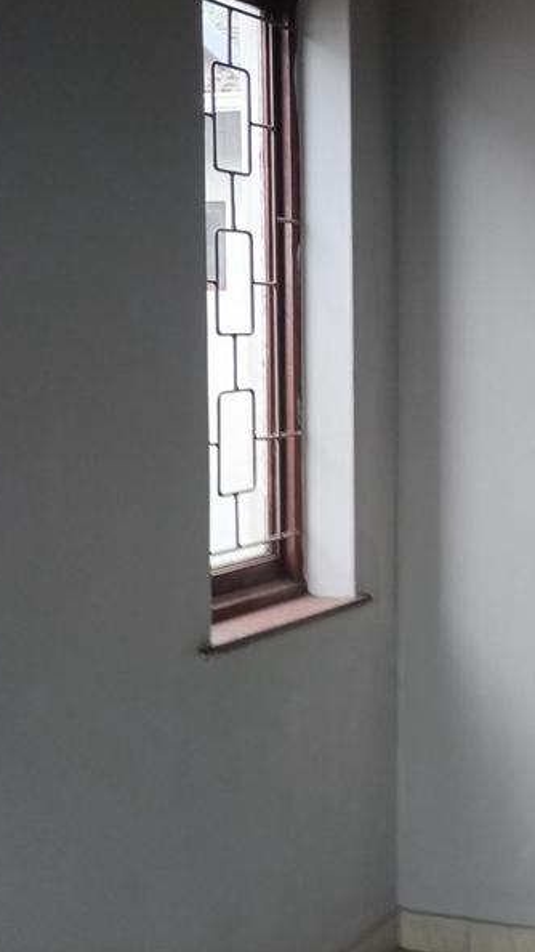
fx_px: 1741
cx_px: 565
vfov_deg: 30.6
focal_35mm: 69
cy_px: 473
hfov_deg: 17.0
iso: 125
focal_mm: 7.08
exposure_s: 1/50
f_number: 4.5
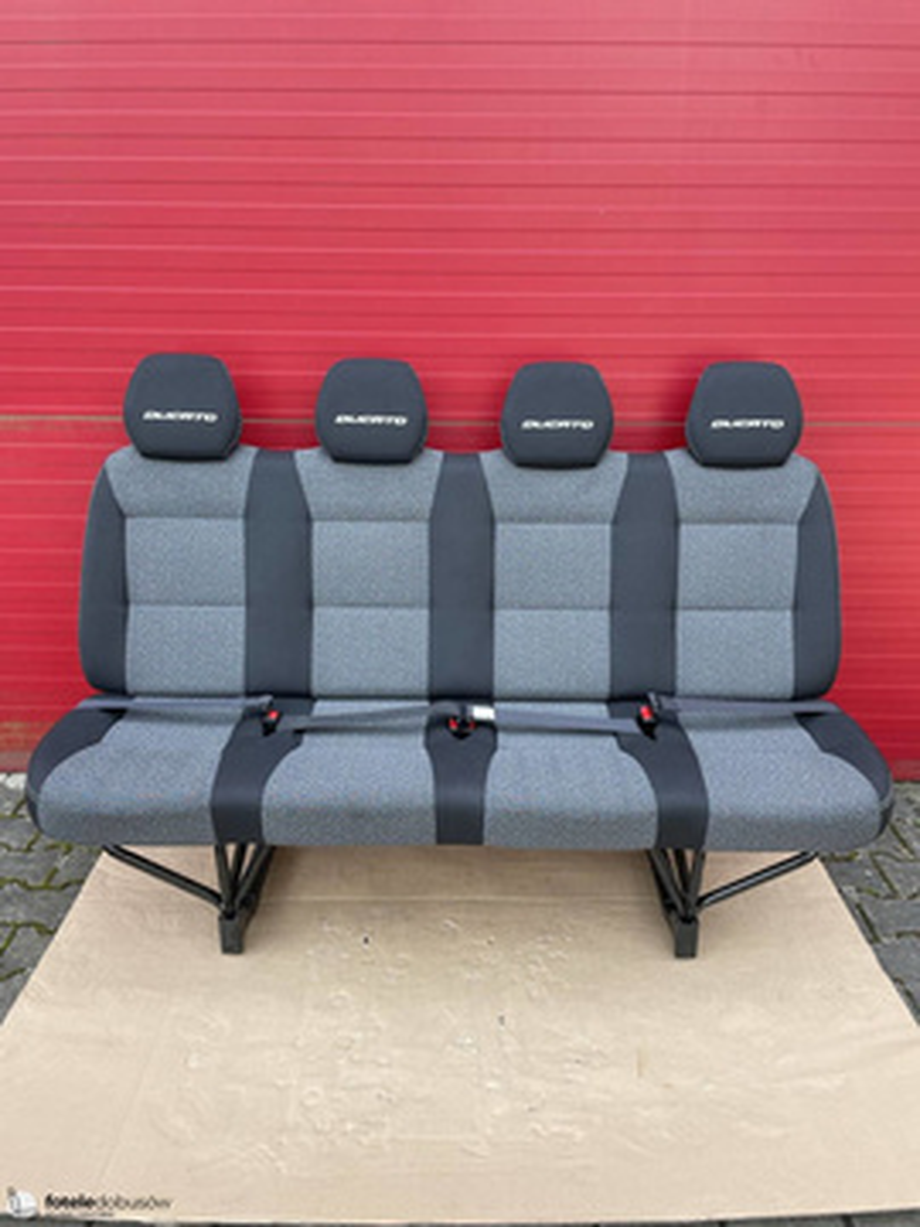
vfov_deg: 67.3
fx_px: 921
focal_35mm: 26
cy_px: 614
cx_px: 460
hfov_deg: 53.1
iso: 32
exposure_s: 1/126
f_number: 1.6
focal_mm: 4.2
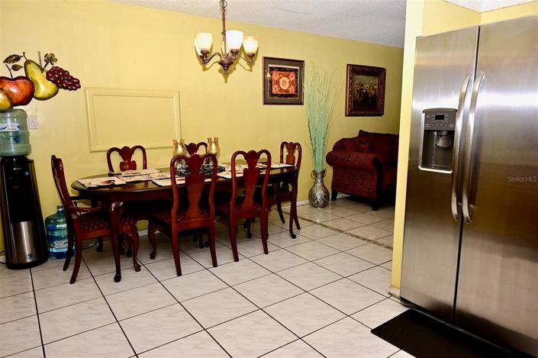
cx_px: 269
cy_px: 179
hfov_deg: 73.8
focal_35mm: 24
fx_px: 358
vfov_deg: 53.1
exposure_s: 1/60
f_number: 5
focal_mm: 16
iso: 250
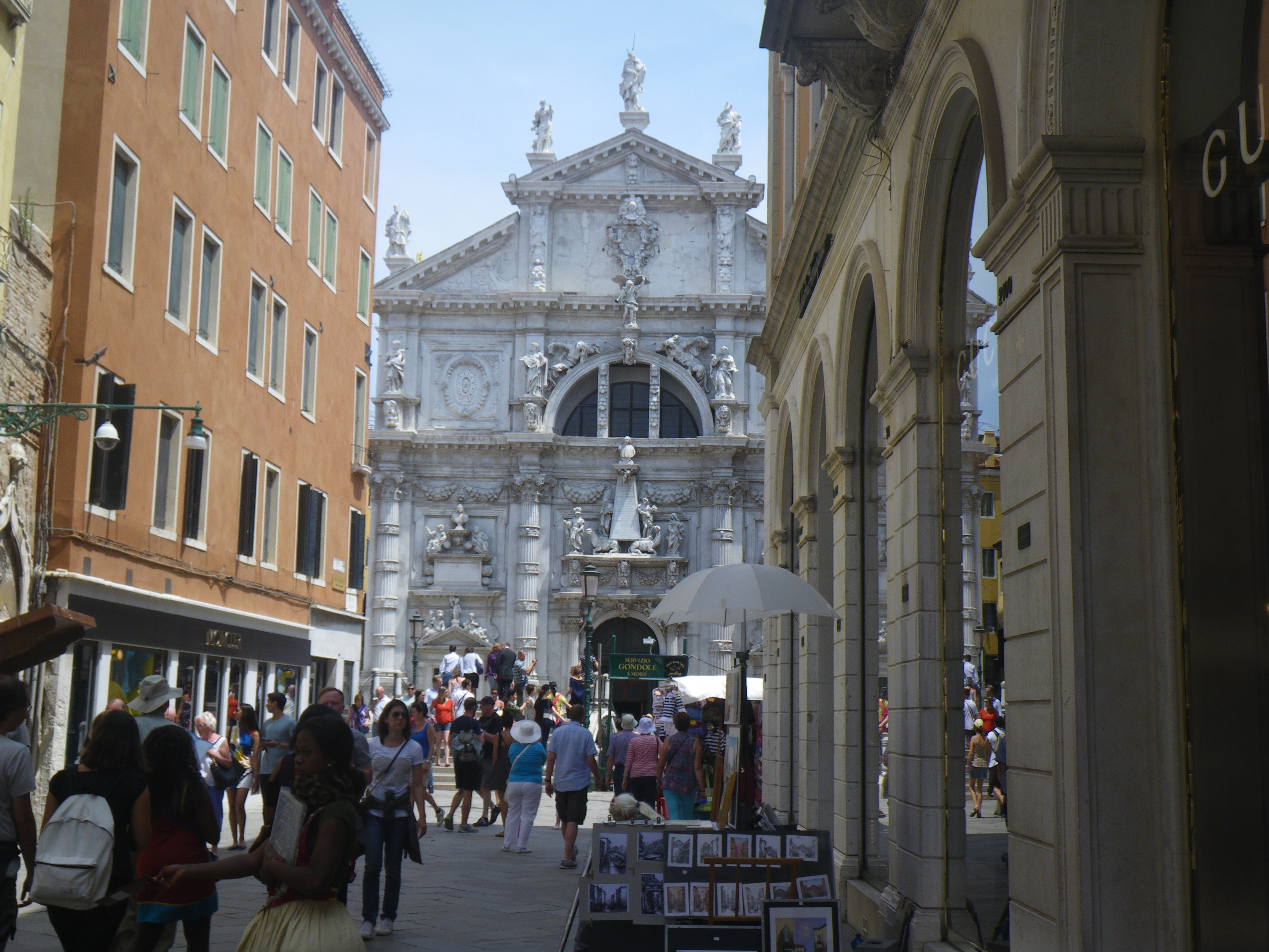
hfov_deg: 44.8
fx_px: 1540
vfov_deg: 34.3
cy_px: 476
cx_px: 634
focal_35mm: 42
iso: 50
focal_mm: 7.5
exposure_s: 1/200
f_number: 5
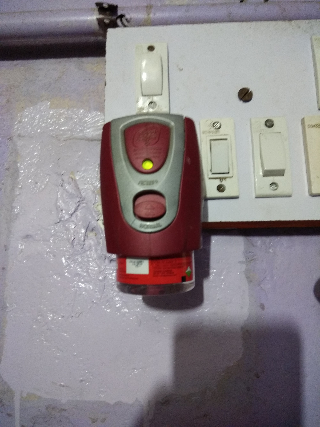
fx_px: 259
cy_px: 214
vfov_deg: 79.0
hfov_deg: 63.4
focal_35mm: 21
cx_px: 160
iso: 800
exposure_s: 1/14
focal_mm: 3.57
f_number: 2
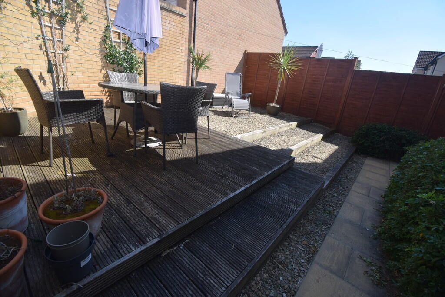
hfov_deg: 100.4
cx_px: 222
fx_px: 185
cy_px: 148
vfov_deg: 77.3
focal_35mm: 15
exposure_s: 1/250
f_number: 8
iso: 220
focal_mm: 10
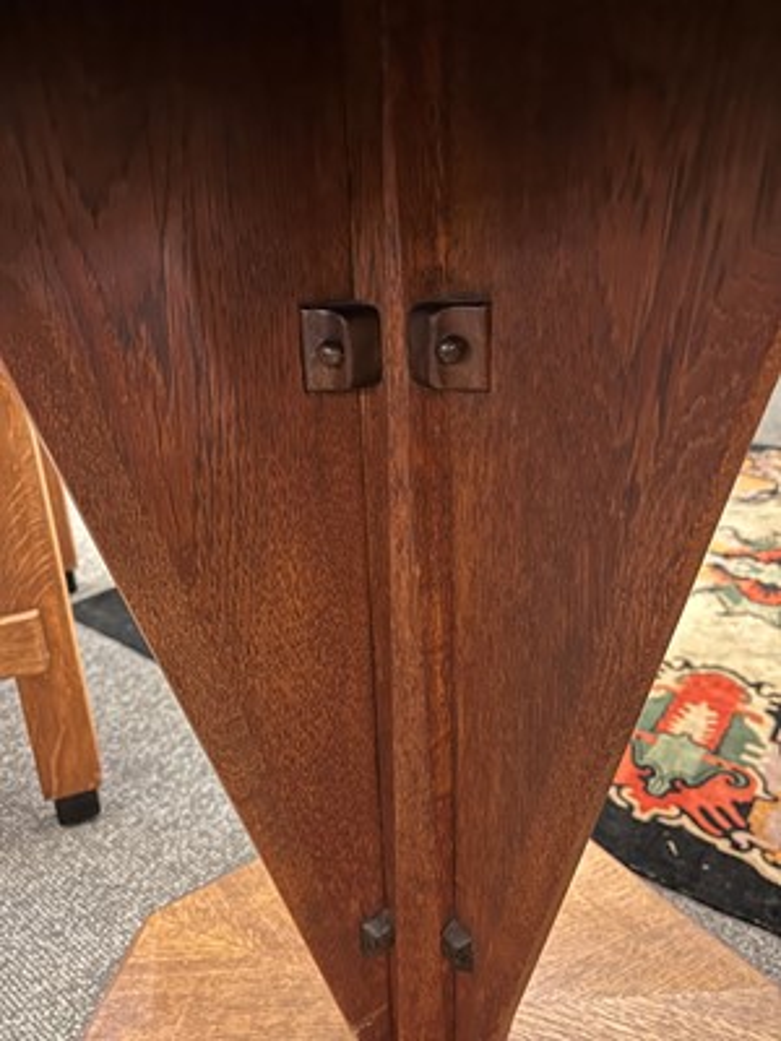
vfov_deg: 67.3
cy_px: 520
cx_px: 390
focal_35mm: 26
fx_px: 782
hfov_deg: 53.1
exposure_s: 1/17
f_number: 1.6
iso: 800
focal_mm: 5.1
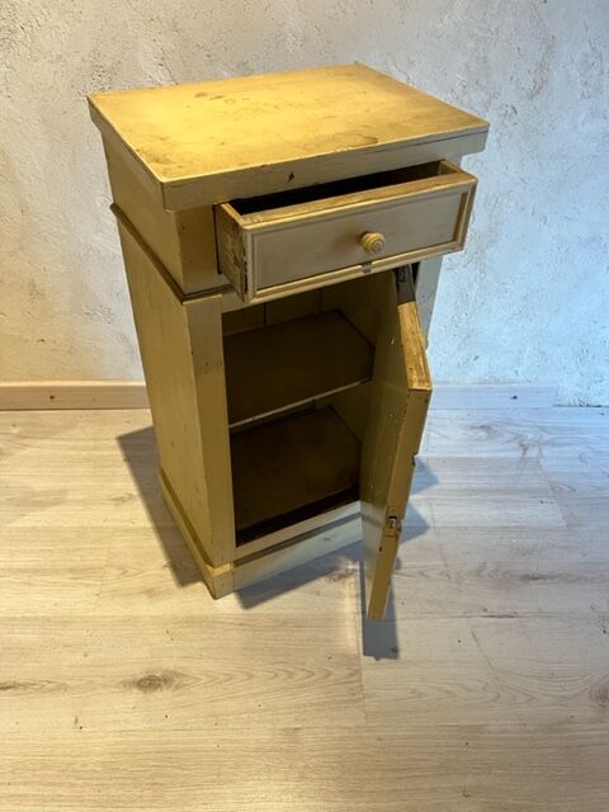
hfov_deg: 53.1
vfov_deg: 67.3
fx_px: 610
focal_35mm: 26
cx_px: 304
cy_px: 406
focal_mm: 5.1
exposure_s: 1/60
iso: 250
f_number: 1.6
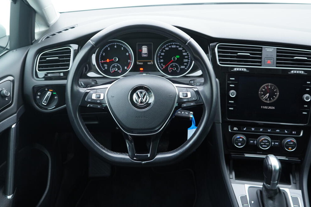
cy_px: 103
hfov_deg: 51.9
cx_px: 151
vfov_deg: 35.9
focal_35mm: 37
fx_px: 320
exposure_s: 1/40
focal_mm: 24
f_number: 2.8
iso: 320
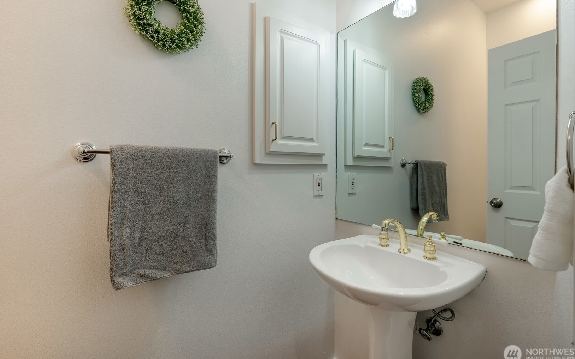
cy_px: 168
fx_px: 275
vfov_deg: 66.3
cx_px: 290
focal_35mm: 18
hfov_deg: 92.6
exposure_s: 1/50
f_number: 9
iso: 320
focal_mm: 16.5
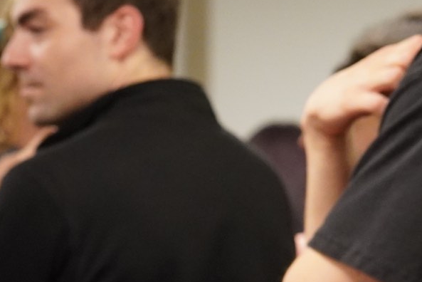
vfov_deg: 3.0
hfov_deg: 4.5
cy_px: 536
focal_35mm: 455
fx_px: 5336
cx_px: 28
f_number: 3.2
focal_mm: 75
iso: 1600
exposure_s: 1/160
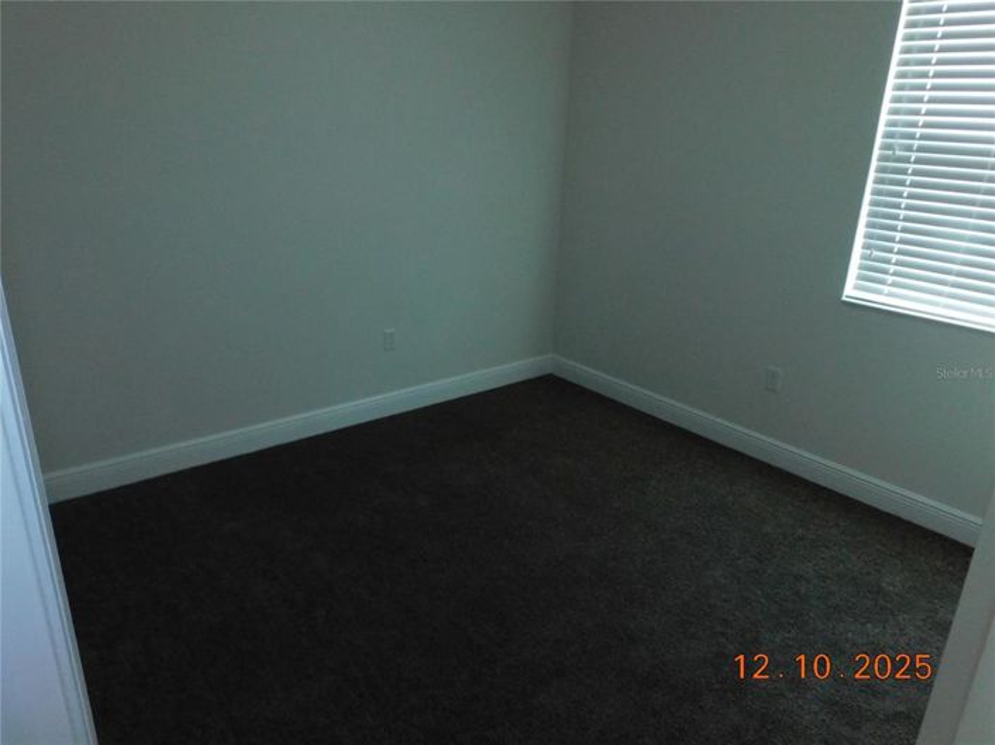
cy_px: 372
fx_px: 690
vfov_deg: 56.8
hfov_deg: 71.6
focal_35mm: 24
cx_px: 498
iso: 400
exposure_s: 1/30
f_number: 3.3
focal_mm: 4.3
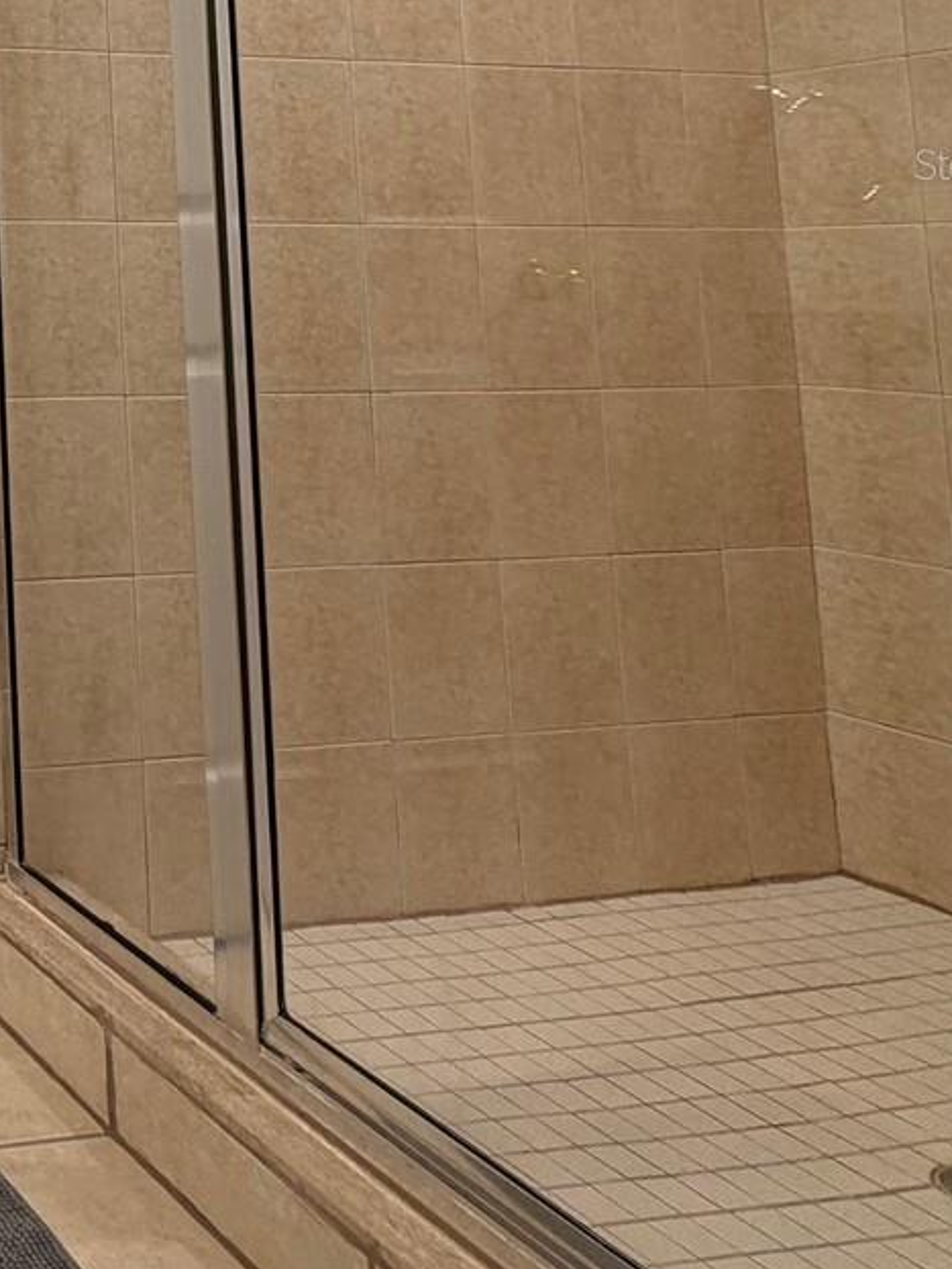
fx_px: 1319
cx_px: -524
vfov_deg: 47.0
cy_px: 163
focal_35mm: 36
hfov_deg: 26.5
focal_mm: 2.22
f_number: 2.2
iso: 160
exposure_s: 1/60
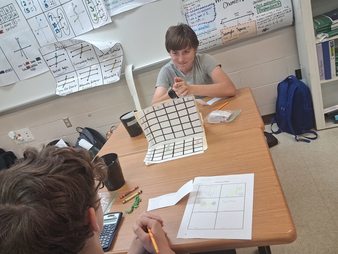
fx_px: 273
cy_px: 127
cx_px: 166
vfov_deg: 49.8
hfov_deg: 63.4
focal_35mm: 28
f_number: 1.8
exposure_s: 1/60
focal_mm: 4
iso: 320
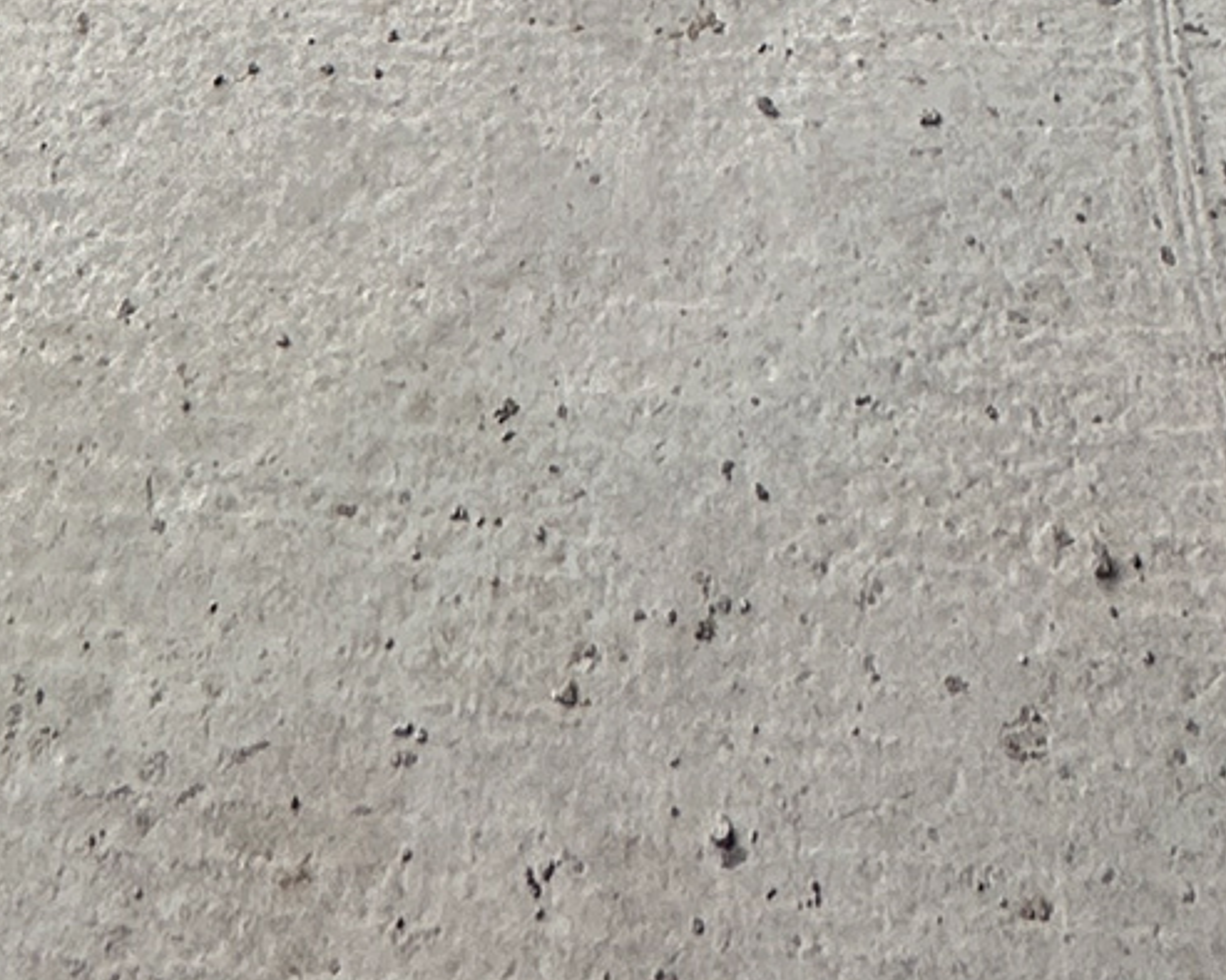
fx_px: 2575
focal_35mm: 71
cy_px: -2132
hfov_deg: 26.8
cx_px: 602
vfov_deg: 10.8
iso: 40
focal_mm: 2.22
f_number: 2.2
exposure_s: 1/250
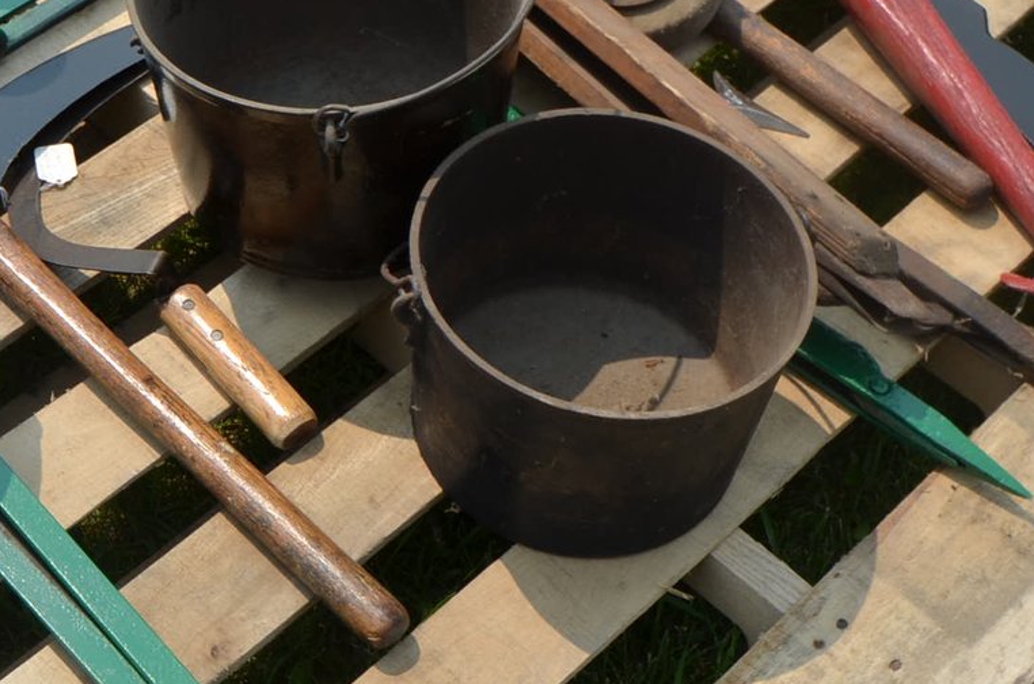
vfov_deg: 16.7
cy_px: 154
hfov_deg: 25.0
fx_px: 2321
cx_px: 326
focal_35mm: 81
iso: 100
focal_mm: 24
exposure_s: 1/200
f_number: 10
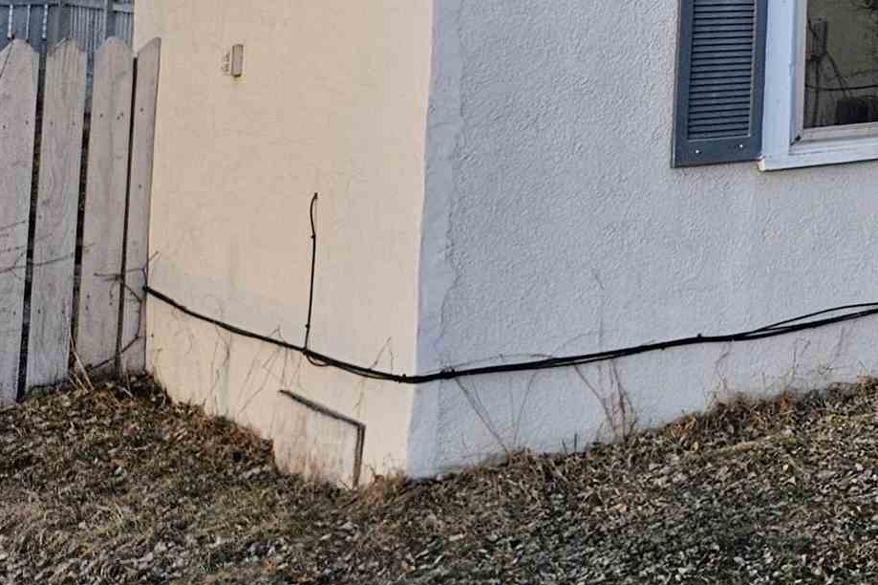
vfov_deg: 16.0
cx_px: 1453
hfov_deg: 20.3
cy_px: -214
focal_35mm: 80
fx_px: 1950
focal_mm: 5.4
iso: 64
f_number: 1.8
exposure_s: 1/359
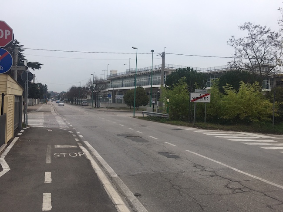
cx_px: 142
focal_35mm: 29
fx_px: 237
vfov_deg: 48.3
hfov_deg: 61.6
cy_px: 106
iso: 25
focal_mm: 4.15
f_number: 2.2
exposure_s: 1/578
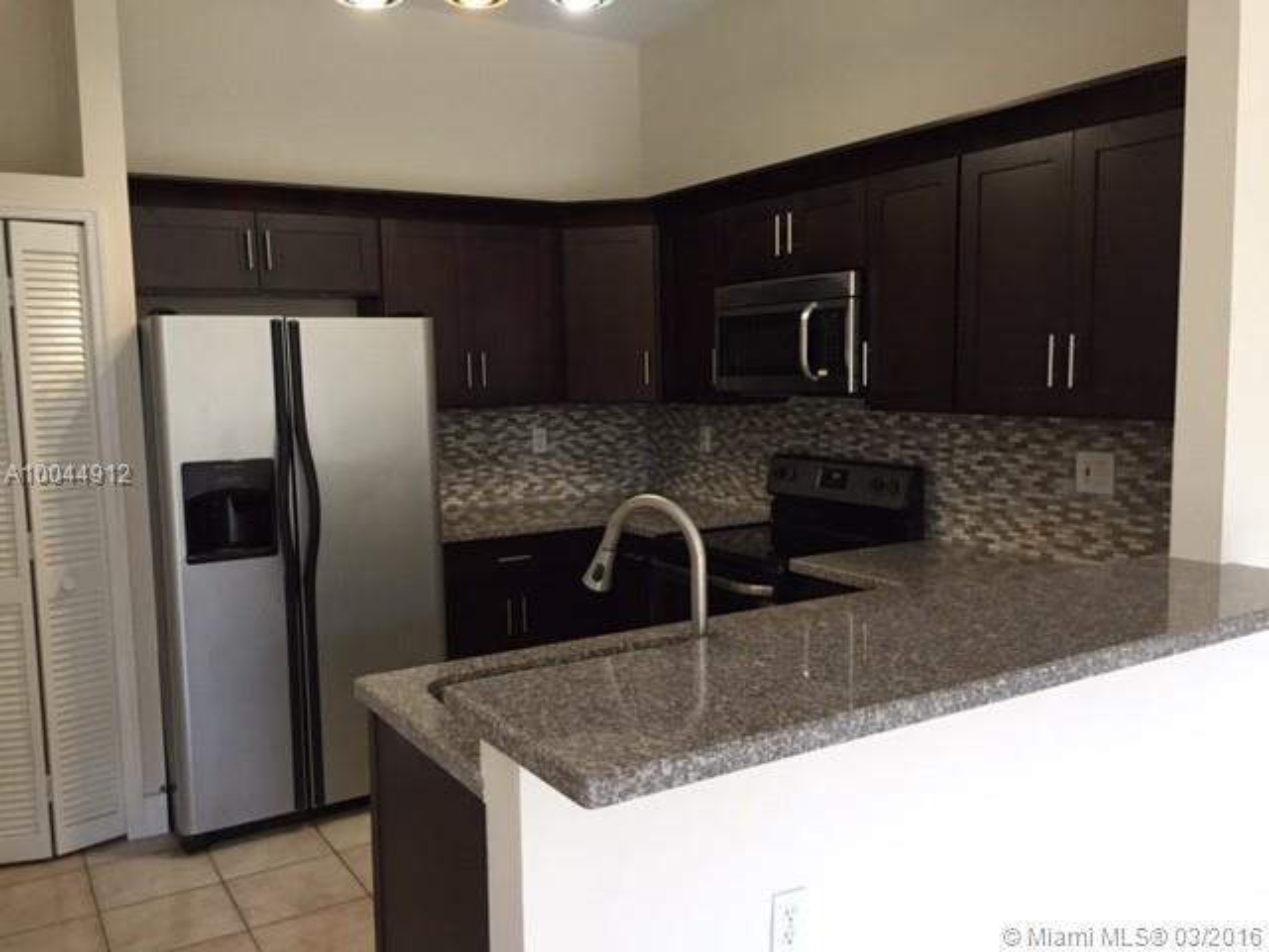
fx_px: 1063
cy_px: 476
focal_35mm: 29
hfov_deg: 61.7
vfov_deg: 48.2
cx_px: 634
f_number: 2.2
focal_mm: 4.15
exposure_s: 1/30
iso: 160
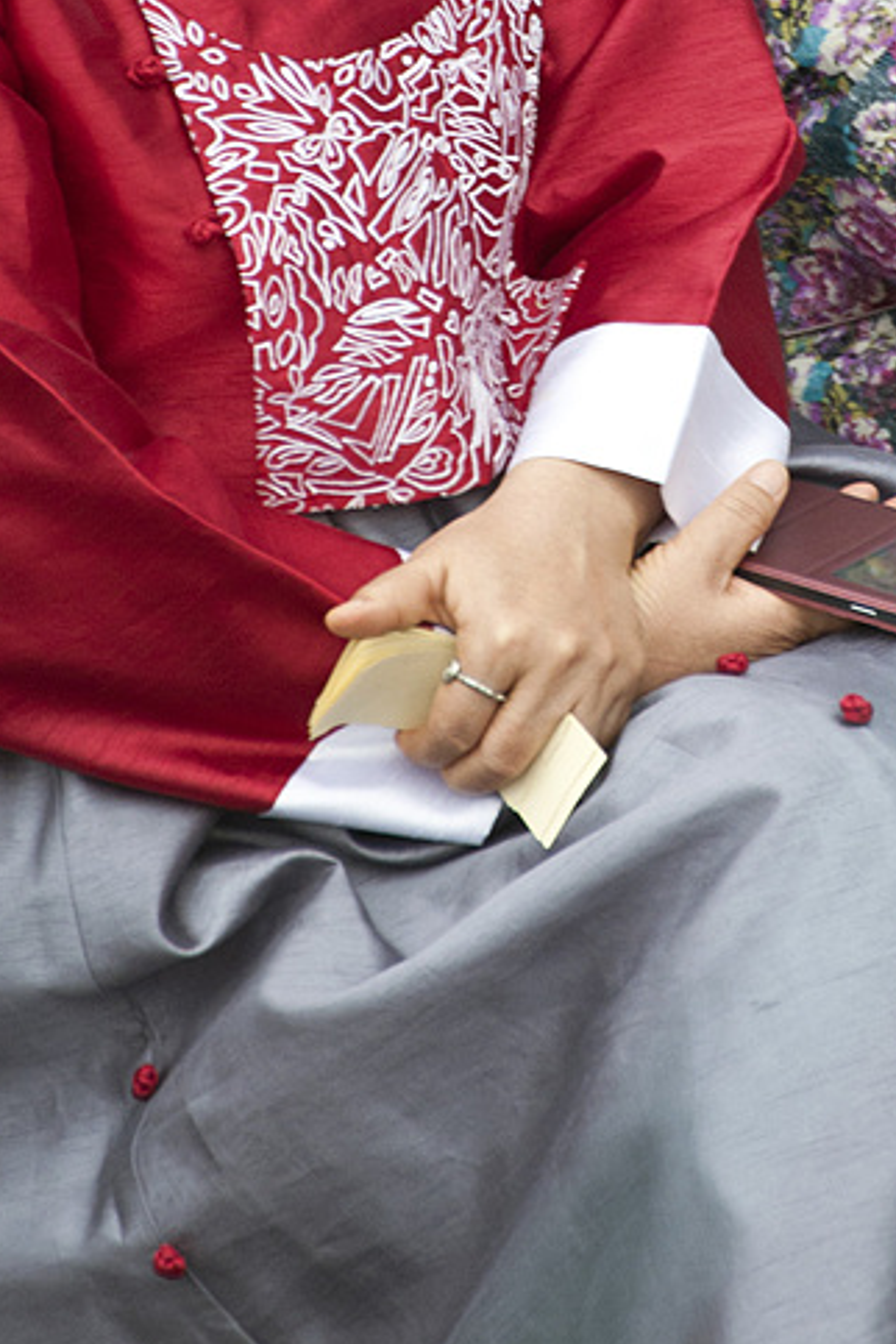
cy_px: 223
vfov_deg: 1.7
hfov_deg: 1.1
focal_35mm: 1241
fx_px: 46327
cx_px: 760
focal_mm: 500
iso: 400
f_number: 6.3
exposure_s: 1/250
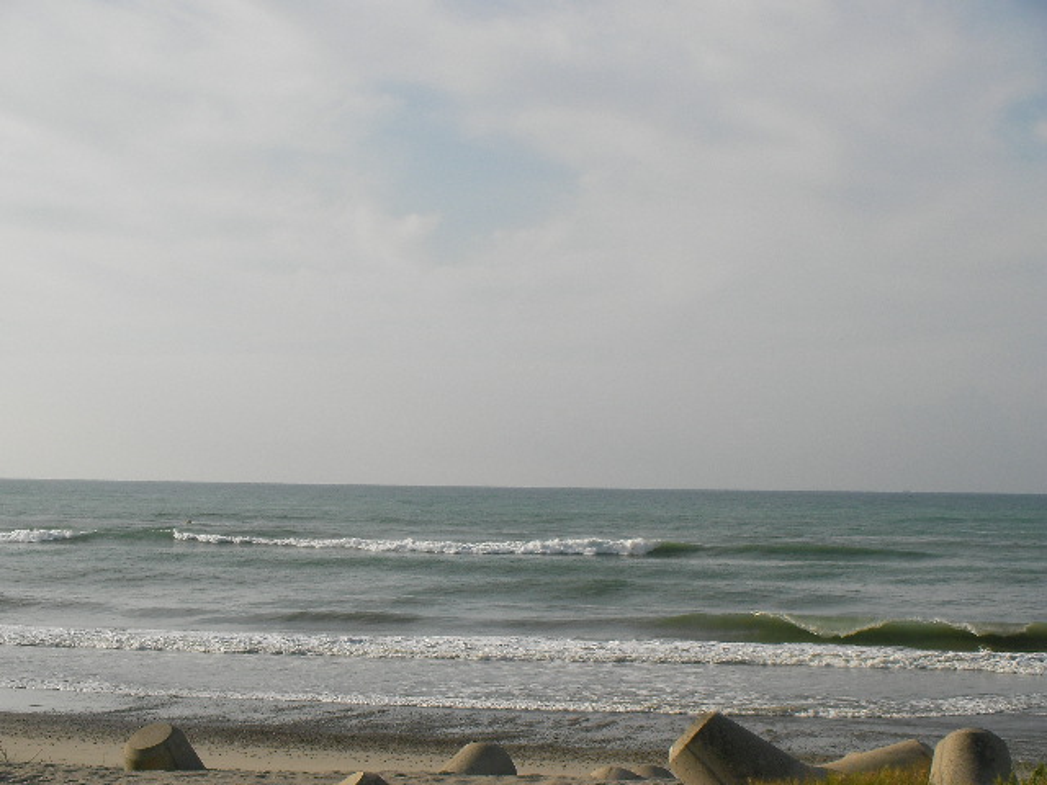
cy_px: 392
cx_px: 524
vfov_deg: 18.4
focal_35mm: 80
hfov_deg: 24.4
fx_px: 2420
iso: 50
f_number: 5.9
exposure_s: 1/467
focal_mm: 13.3
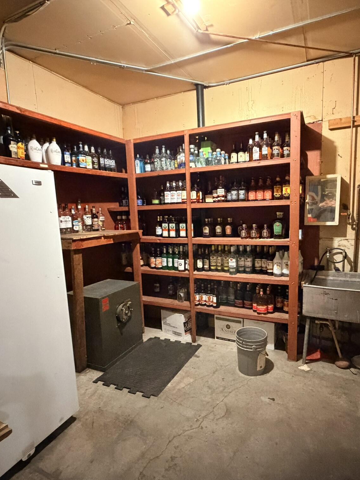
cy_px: 244
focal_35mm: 19
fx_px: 263
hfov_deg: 67.9
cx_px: 218
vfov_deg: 84.7
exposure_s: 1/40
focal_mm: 2.22
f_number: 2.2
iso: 1250
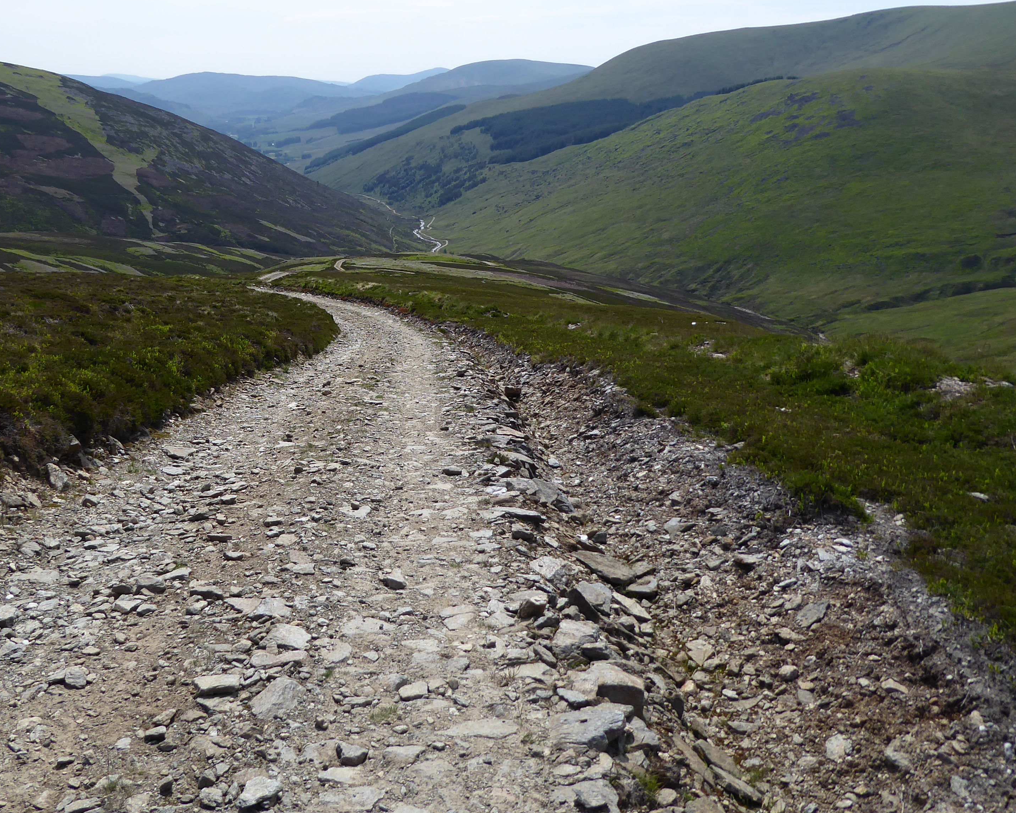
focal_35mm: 34
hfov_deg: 52.2
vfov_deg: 43.2
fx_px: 1022
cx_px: 374
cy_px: 344
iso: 80
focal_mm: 4.3
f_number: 3.3
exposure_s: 1/1000
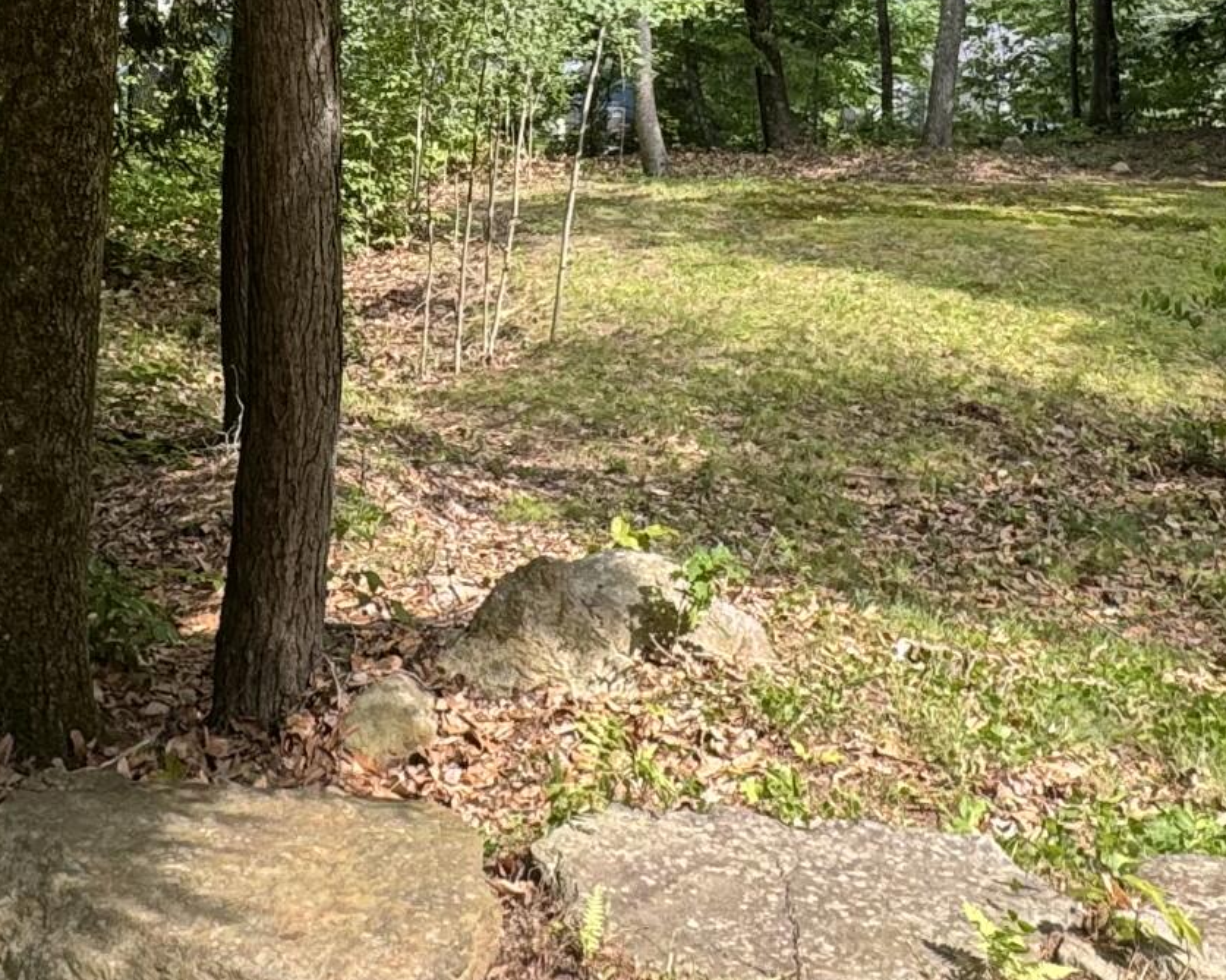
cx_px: 315
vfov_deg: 29.1
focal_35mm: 49
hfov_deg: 37.2
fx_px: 1777
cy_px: 37
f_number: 2.2
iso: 40
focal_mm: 2.22
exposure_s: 1/220
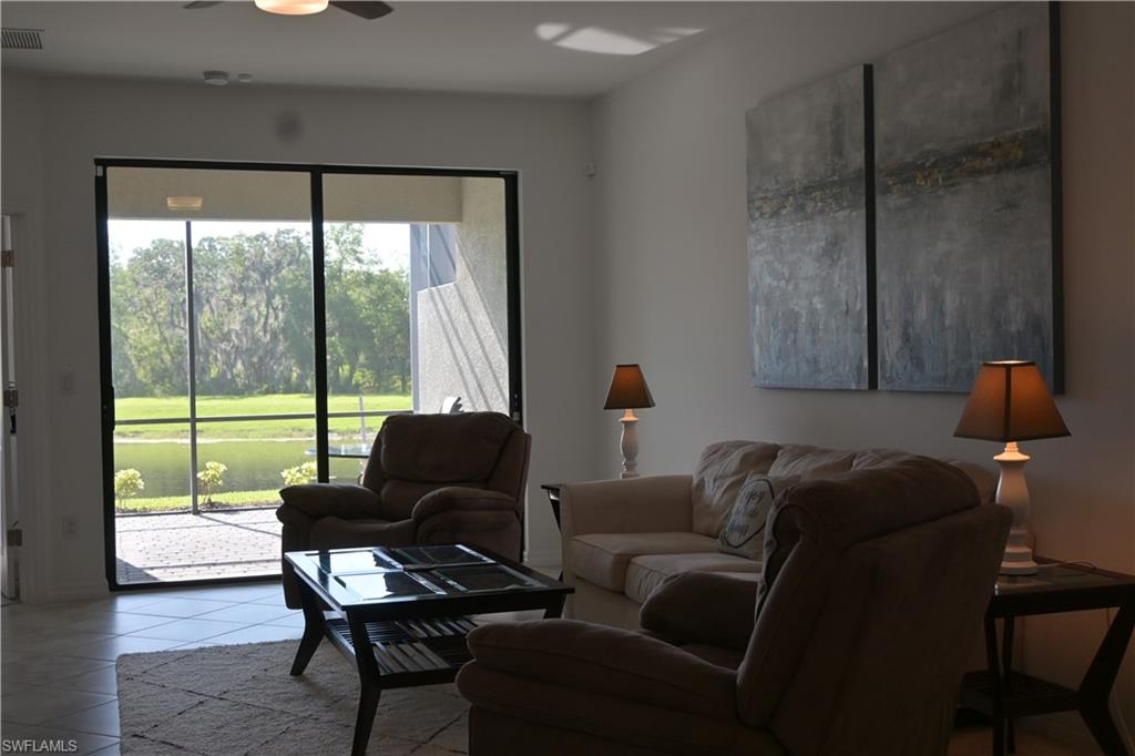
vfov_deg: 32.4
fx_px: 1300
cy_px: 378
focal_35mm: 41
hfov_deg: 47.2
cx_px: 568
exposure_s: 1/160
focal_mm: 27.5
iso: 400
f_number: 4.5
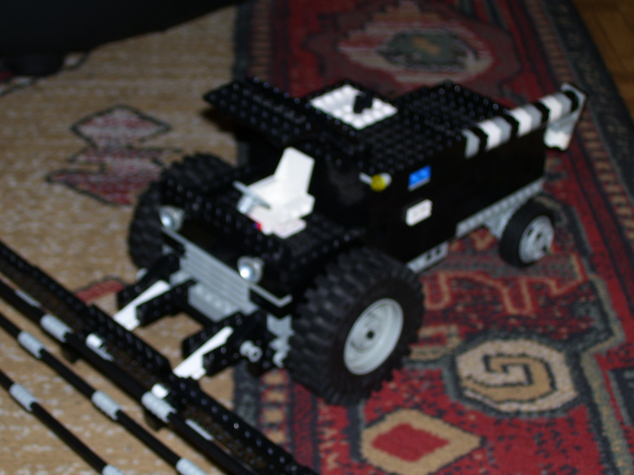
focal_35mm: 70
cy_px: 238
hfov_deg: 27.8
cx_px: 317
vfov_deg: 21.0
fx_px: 1282
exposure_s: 1/90
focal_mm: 11.6
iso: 80
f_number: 4
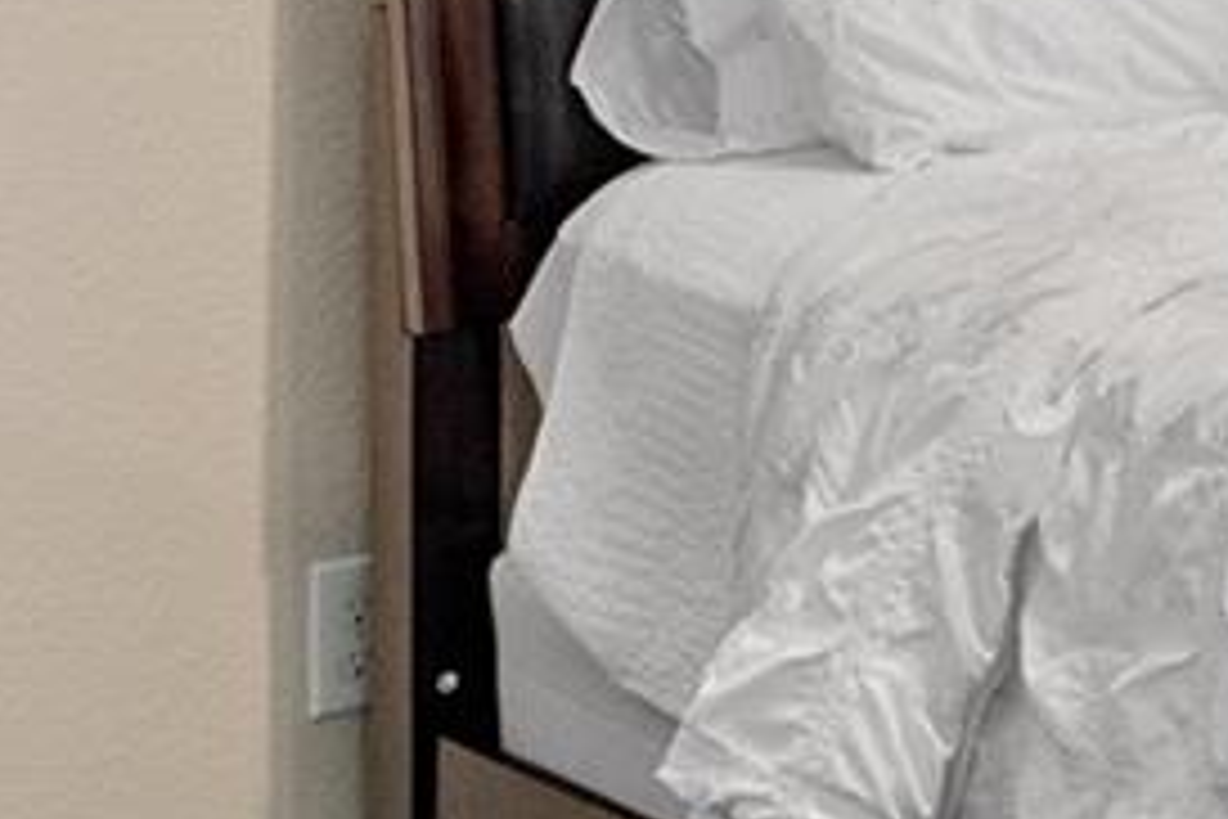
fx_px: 4093
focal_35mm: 120
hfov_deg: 14.8
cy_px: -452
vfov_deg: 10.9
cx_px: 2227
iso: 1600
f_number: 8
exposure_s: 1/60
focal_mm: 16
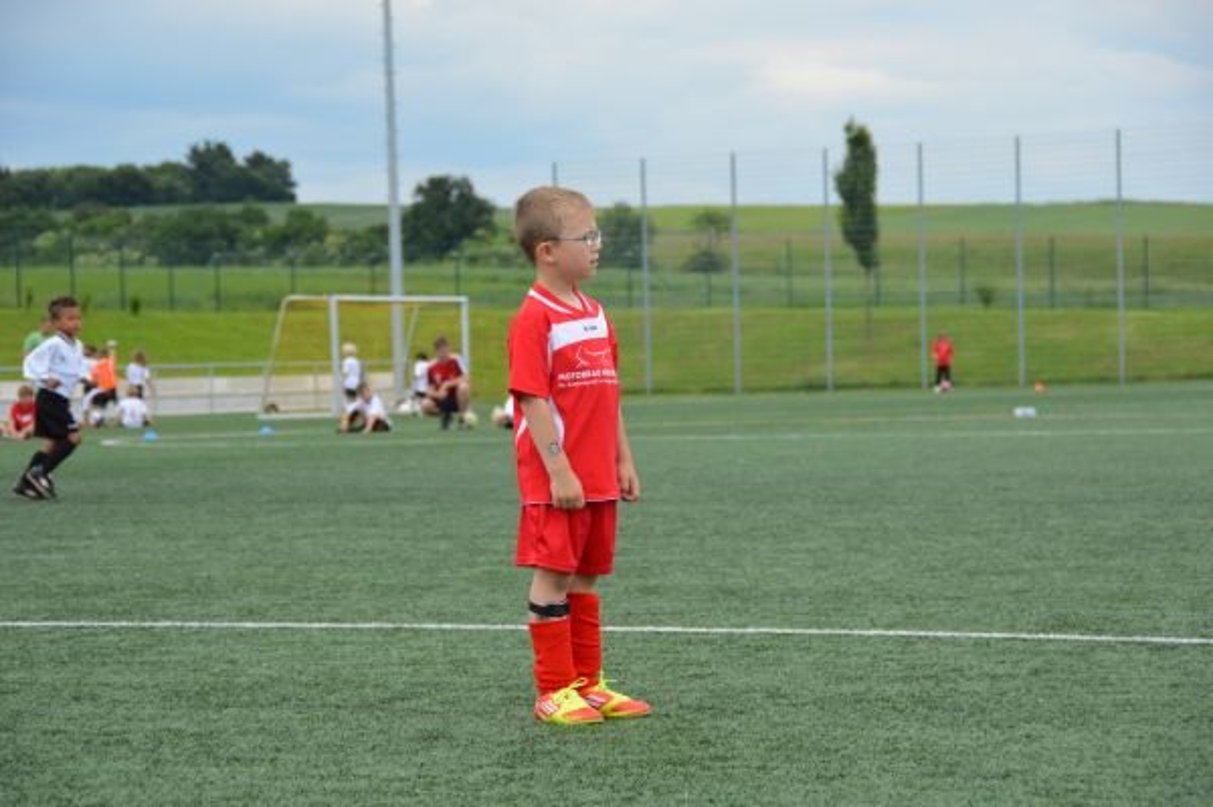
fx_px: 4141
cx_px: 606
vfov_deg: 11.1
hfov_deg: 16.7
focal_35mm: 123
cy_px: 404
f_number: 5.6
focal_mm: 82
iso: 400
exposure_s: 1/1250
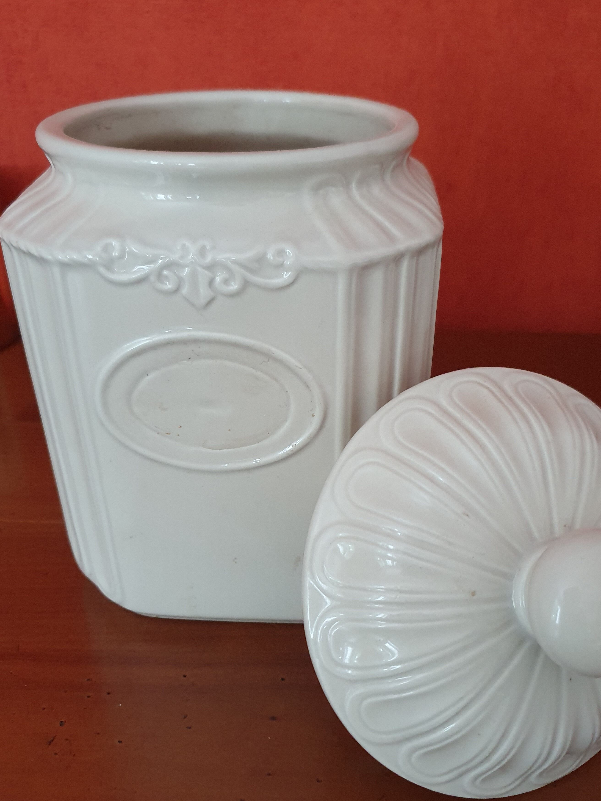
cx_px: 332
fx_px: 694
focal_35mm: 30
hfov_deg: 46.7
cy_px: 388
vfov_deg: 59.9
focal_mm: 4.32
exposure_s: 1/50
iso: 400
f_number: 1.5
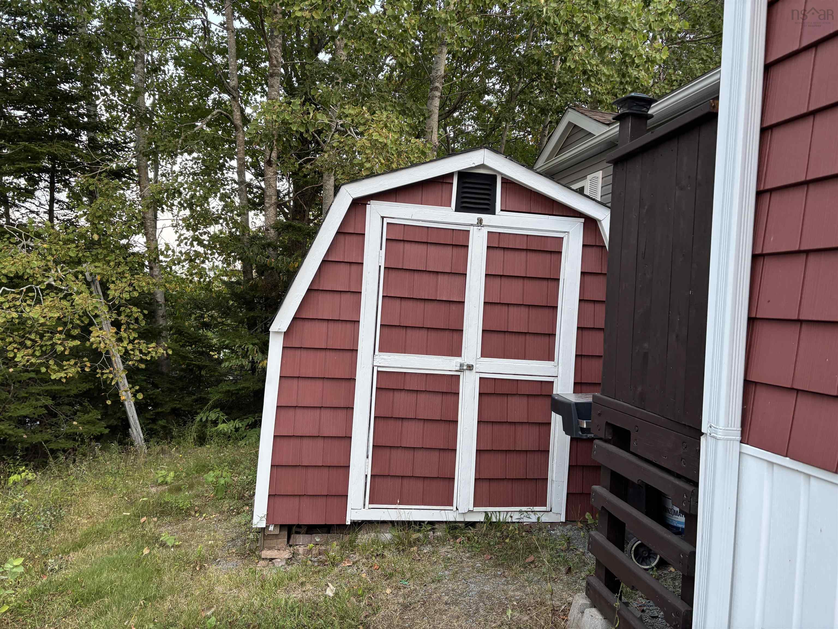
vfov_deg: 53.1
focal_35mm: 26
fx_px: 629
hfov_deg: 67.3
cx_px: 419
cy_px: 314
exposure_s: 1/121
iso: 100
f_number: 1.6
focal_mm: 5.96
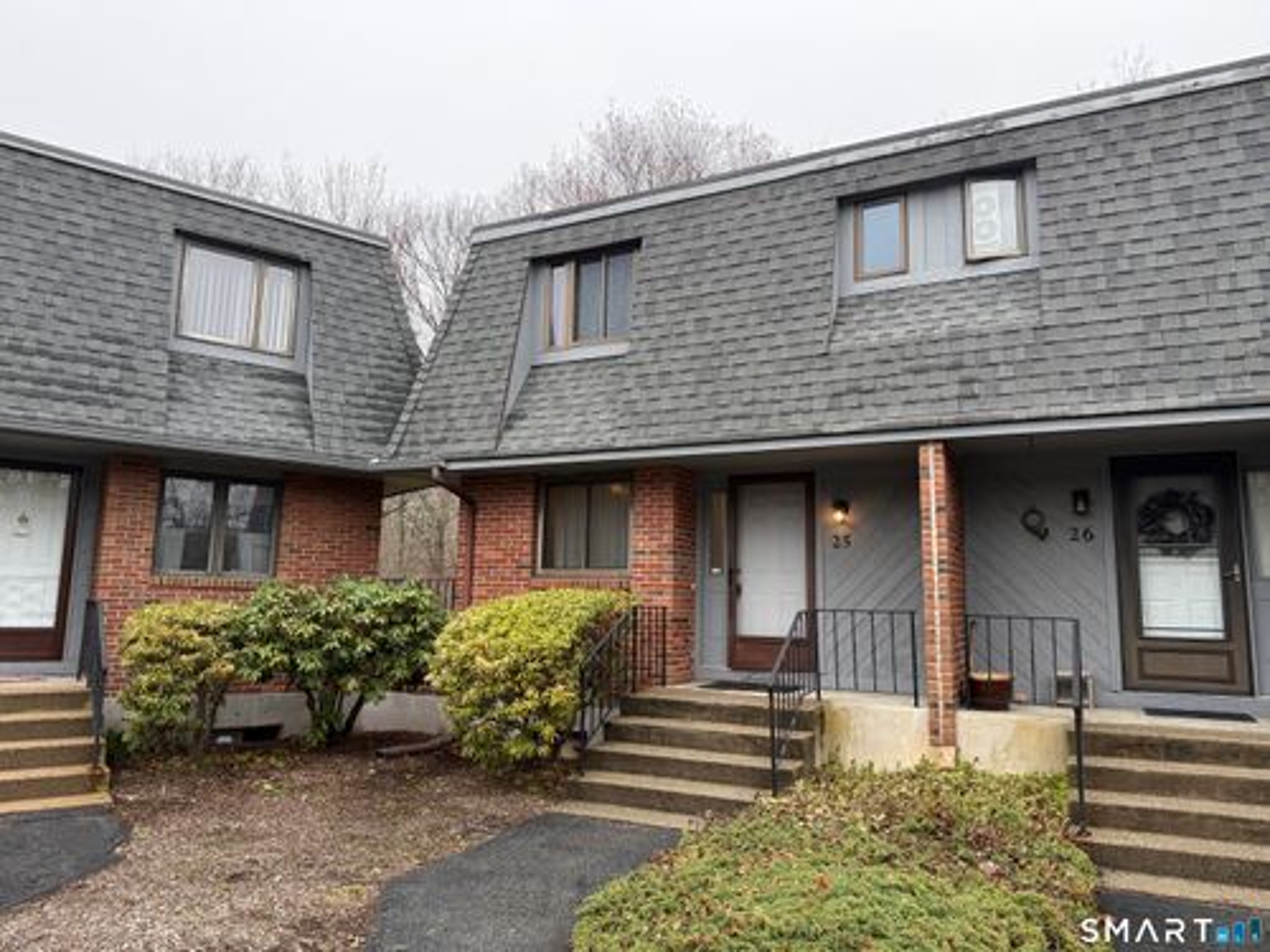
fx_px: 881
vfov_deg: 56.8
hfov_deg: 71.6
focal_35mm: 24
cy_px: 476
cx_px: 635
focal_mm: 6.76
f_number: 1.78
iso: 100
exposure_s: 1/632
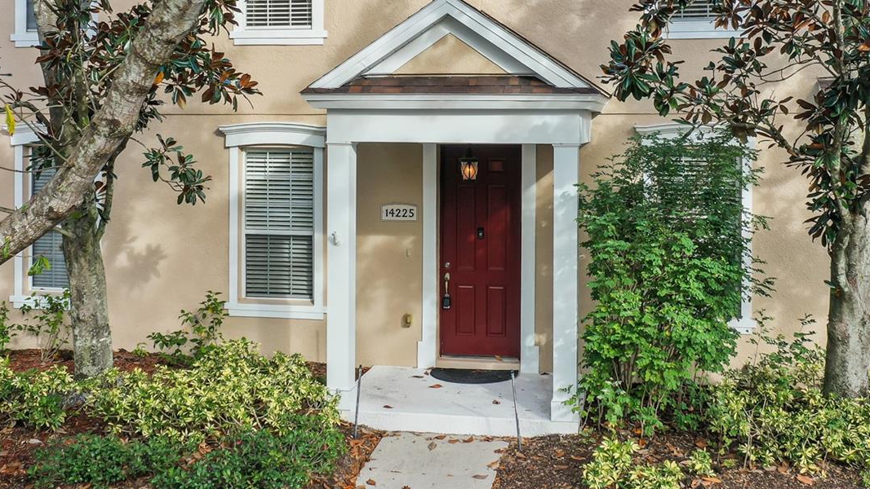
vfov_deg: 26.9
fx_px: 1015
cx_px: 466
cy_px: 160
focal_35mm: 44
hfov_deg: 46.4
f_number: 5
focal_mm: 10.26
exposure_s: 1/120
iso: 100
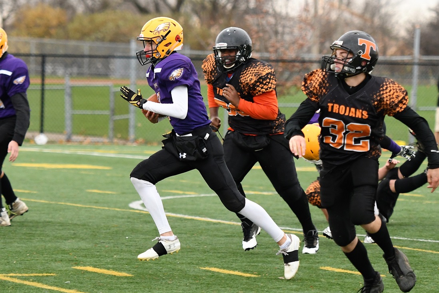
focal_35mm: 168
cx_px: 220
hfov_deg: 12.2
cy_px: 146
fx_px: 2049
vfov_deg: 8.2
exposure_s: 1/1000
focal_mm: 112
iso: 1250
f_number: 2.8
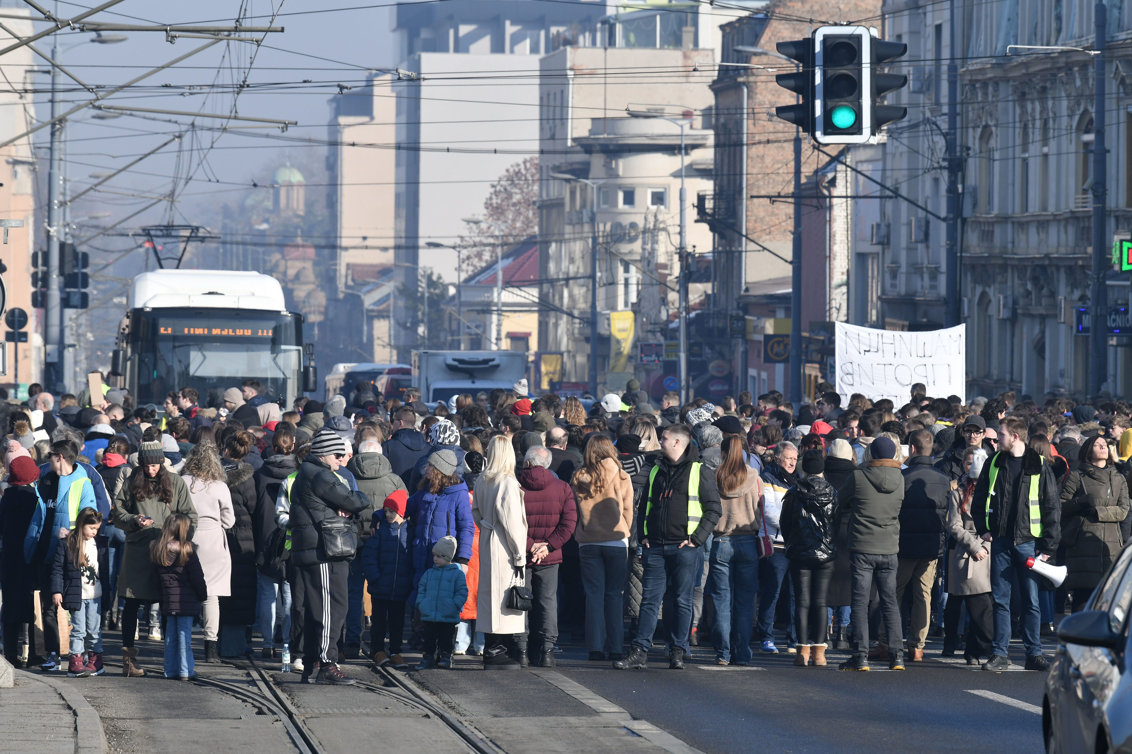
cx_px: 566
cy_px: 377
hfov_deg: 10.3
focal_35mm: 200
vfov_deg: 6.9
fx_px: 6288
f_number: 7.1
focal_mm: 200
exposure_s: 1/1600
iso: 500
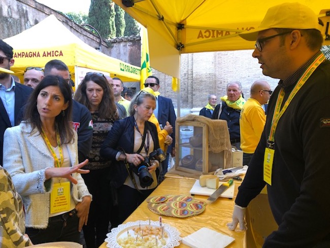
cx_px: 165
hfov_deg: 63.4
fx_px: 267
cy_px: 124
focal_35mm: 28
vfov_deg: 49.8
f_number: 1.8
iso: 40
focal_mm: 3.99
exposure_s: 1/100
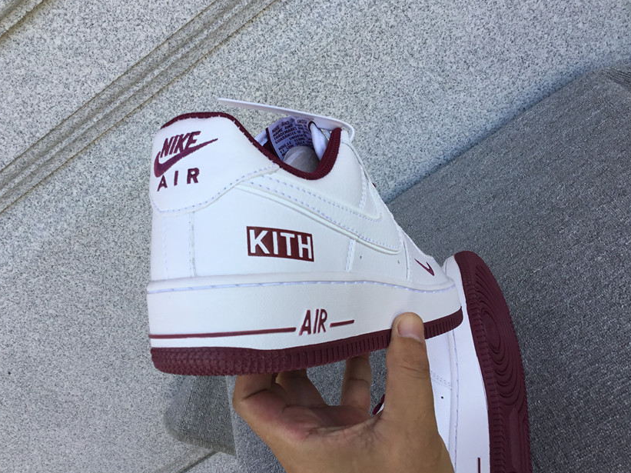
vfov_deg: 41.7
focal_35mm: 34
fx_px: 619
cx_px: 298
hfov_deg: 53.9
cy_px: 221
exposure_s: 1/297
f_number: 2.4
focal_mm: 3.3
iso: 25
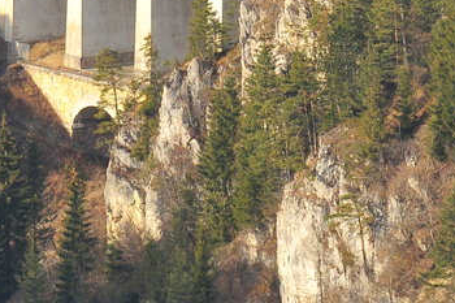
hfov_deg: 2.7
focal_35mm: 771
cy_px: -1
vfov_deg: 1.8
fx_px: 9740
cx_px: 463
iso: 640
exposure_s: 1/500
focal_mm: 150
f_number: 9
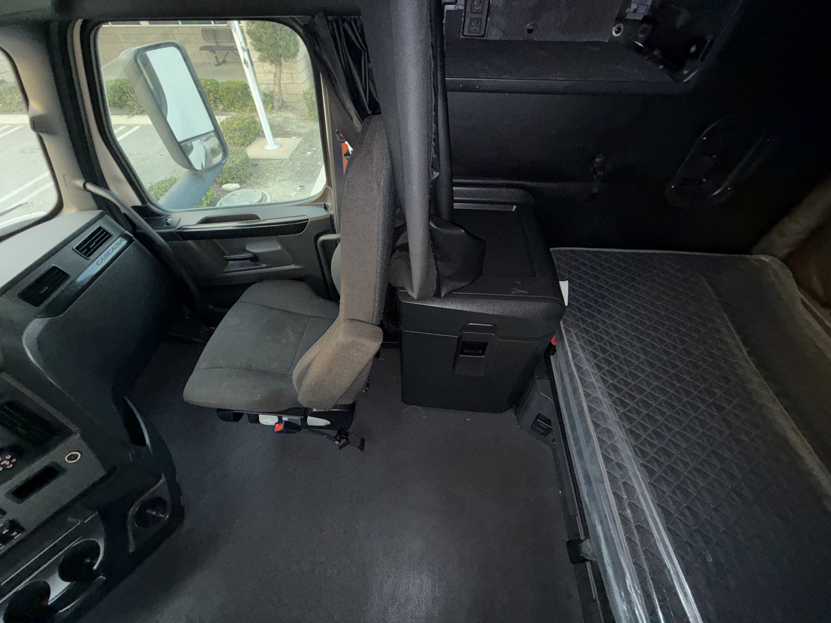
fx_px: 336
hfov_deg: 102.1
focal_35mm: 14
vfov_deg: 85.7
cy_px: 312
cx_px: 416
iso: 320
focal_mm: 2.22
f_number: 2.2
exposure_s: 1/28
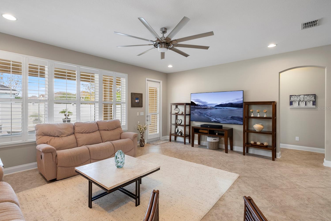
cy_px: 108
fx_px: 156
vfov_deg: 70.4
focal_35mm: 17
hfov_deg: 93.2
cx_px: 159
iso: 1000
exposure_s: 1/13
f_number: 8
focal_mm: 16
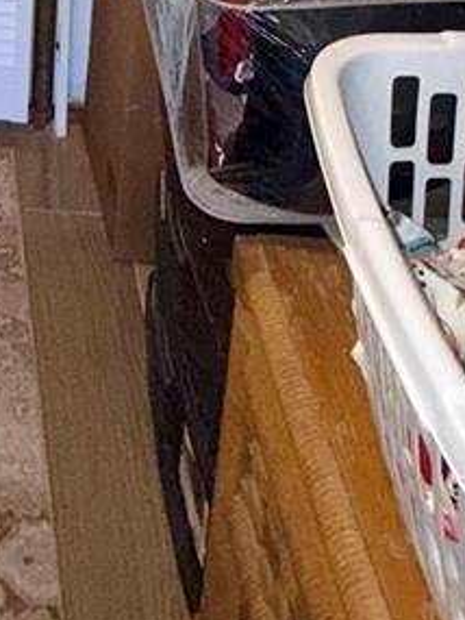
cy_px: -289
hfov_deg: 22.6
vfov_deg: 25.4
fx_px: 1056
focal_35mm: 59
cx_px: -113
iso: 125
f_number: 2.2
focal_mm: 2.22
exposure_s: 1/60
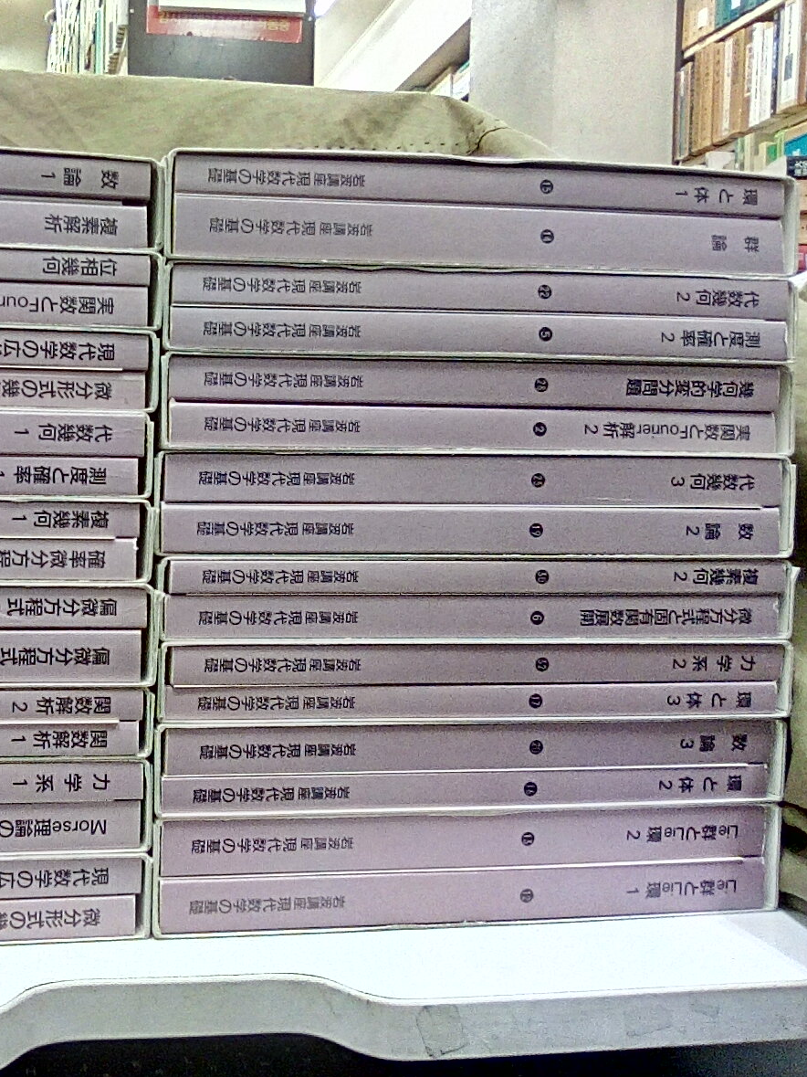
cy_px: 533
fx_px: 1181
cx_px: 110
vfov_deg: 49.0
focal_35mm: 38
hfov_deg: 35.9
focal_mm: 2.27
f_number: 2.2
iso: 133
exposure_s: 1/50
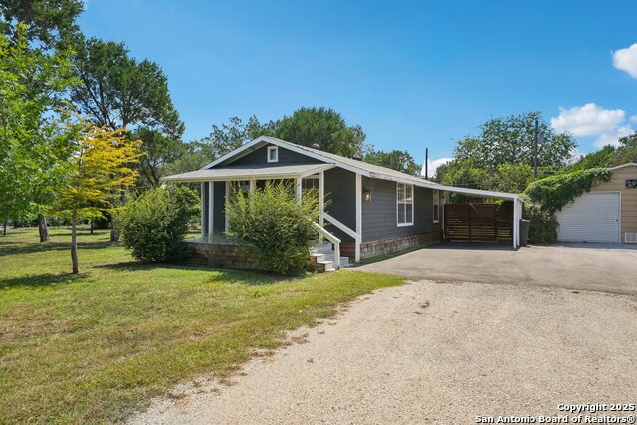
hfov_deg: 73.7
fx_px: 425
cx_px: 318
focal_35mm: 24
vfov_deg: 53.2
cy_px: 212
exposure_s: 1/2500
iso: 800
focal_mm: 24
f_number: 8
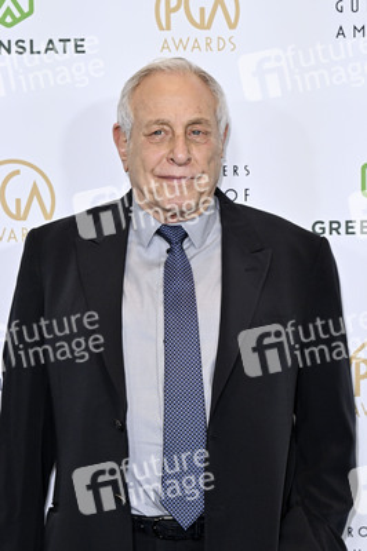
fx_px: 1792
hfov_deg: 11.7
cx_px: 184
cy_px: 276
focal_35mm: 117
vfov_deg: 17.5
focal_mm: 78
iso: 2000
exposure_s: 1/320
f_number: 5.6
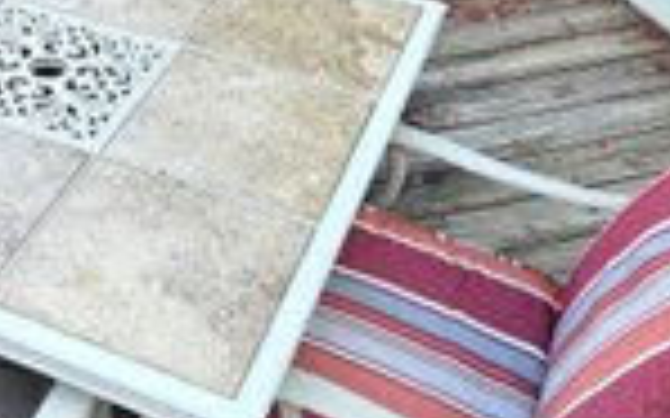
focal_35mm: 56
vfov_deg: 23.1
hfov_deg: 34.5
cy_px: 200
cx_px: 79
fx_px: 1022
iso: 25
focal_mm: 5.4
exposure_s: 1/146
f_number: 1.8
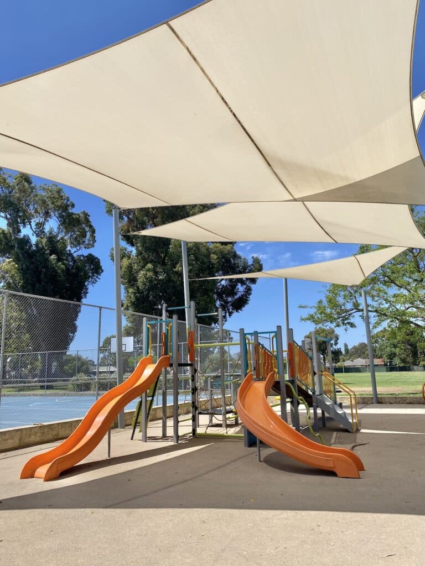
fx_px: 426
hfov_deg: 53.1
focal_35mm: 26
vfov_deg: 67.3
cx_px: 212
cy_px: 283
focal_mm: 4.25
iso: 32
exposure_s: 1/3846
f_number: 1.8
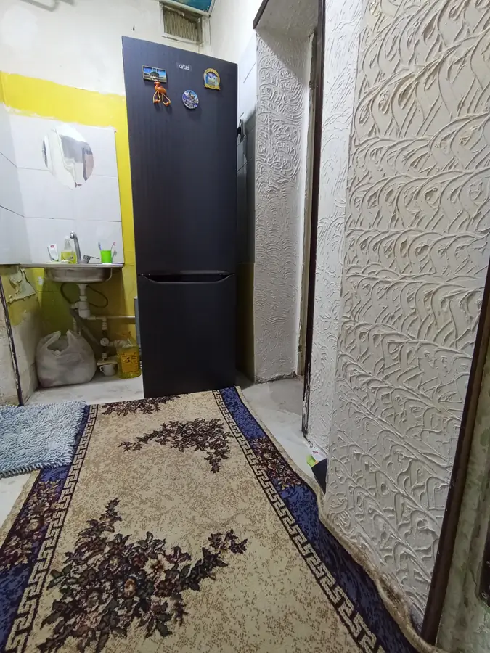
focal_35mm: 16
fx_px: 302
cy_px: 326
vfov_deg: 94.5
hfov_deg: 78.1
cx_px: 245
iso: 300
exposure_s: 1/33.3
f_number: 2.2
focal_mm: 1.65
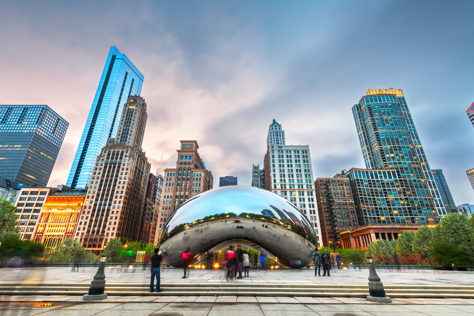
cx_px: 235
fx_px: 224
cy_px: 162
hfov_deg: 93.3
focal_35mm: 17
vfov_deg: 70.4
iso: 64
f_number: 16
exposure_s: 13
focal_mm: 16
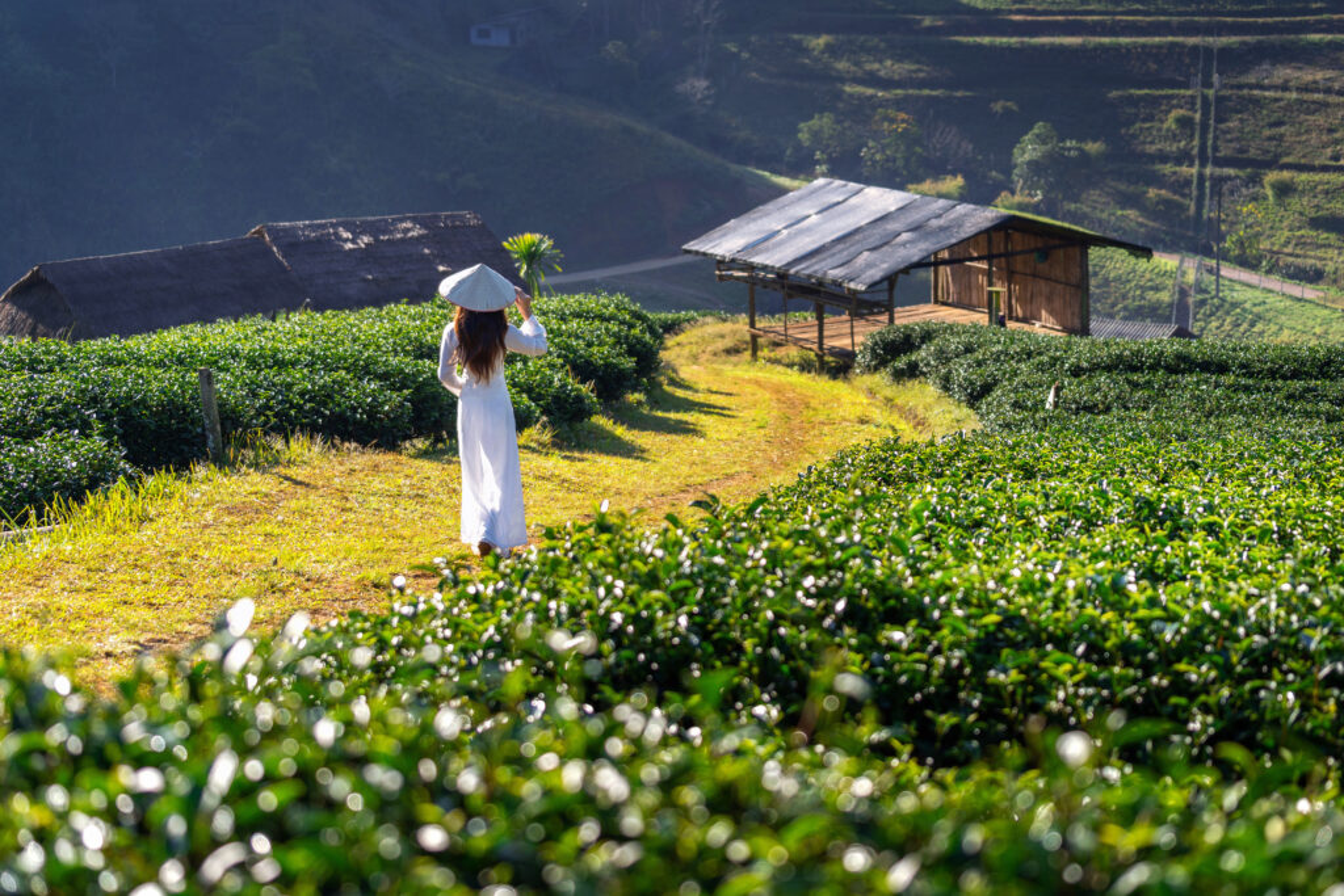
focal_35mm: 70
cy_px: 448
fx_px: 2614
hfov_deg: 28.8
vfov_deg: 19.5
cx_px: 672
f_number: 4.5
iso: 200
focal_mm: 70
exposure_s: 1/640
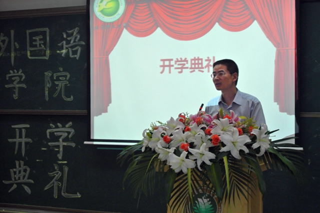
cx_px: 160
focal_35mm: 81
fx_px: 720
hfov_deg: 25.1
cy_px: 106
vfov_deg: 16.9
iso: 800
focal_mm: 30
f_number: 5.6
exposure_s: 1/30
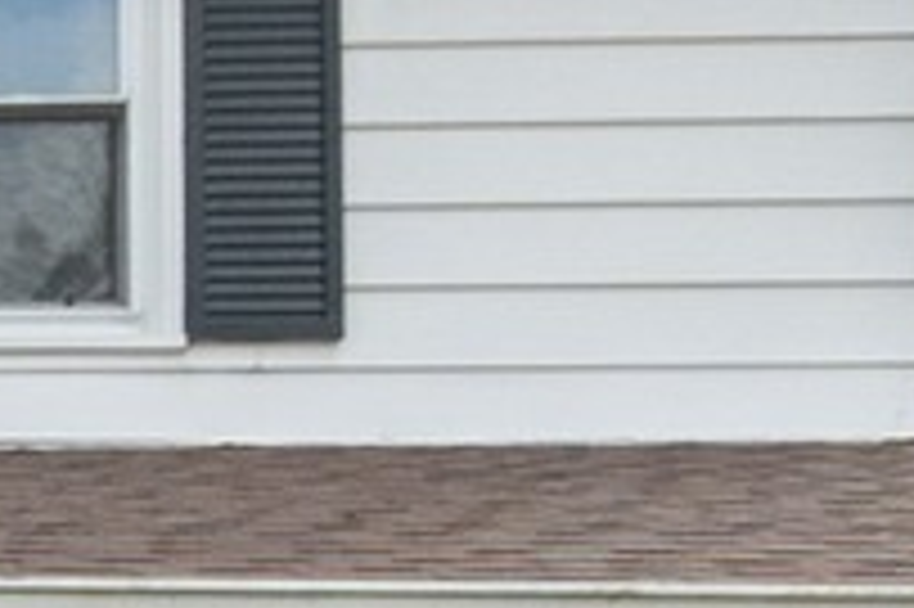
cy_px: 518
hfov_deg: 10.2
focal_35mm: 144
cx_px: -1869
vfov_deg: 9.5
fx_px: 3653
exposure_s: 1/400
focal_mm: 12
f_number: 7.1
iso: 320
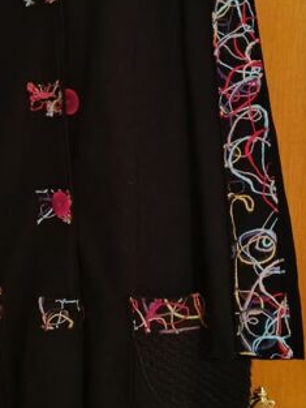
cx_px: 95
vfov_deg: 38.8
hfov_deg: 29.4
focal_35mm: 49
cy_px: 173
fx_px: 577
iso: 2343
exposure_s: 1/9.1
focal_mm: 5.59
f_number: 1.88
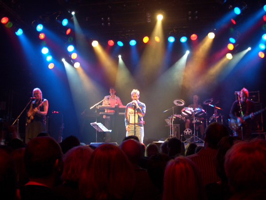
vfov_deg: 35.1
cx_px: 133
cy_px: 100
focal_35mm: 41
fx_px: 315
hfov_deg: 45.8
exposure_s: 1/8
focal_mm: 6.8
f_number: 2.8
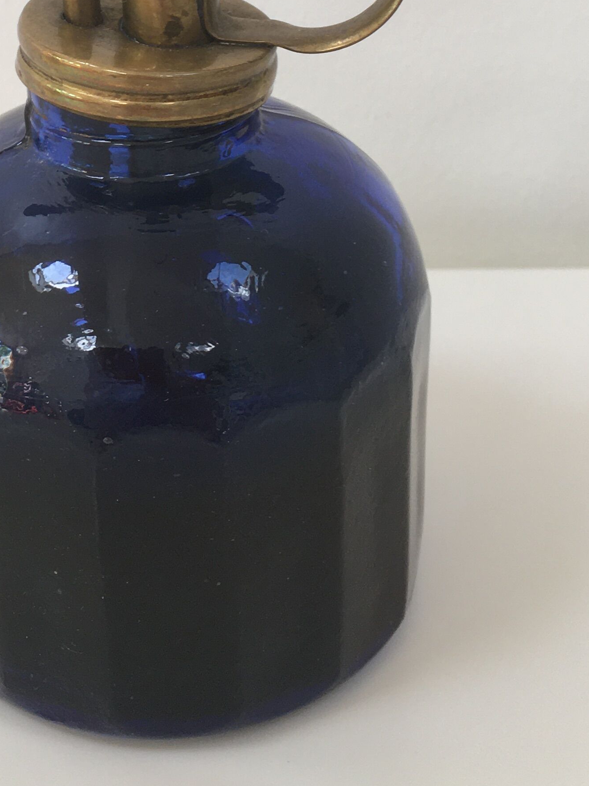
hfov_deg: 22.1
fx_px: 1497
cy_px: 22
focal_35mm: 66
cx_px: 165
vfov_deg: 27.9
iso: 32
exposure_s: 1/120
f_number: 2.2
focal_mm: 4.15
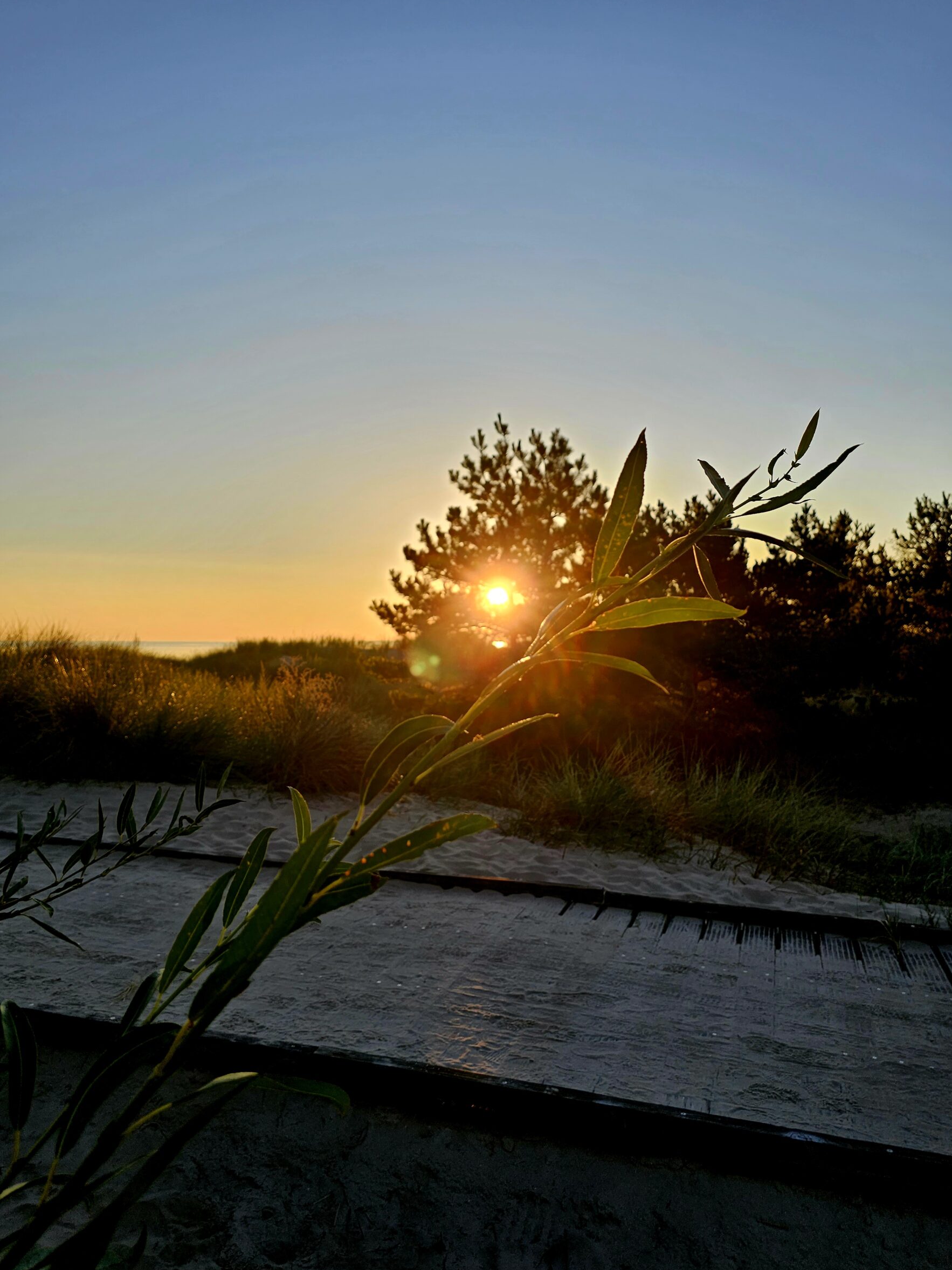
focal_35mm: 25
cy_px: 634
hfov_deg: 54.9
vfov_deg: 69.4
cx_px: 466
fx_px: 917
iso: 10
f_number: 1.7
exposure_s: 1/400
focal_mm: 6.3
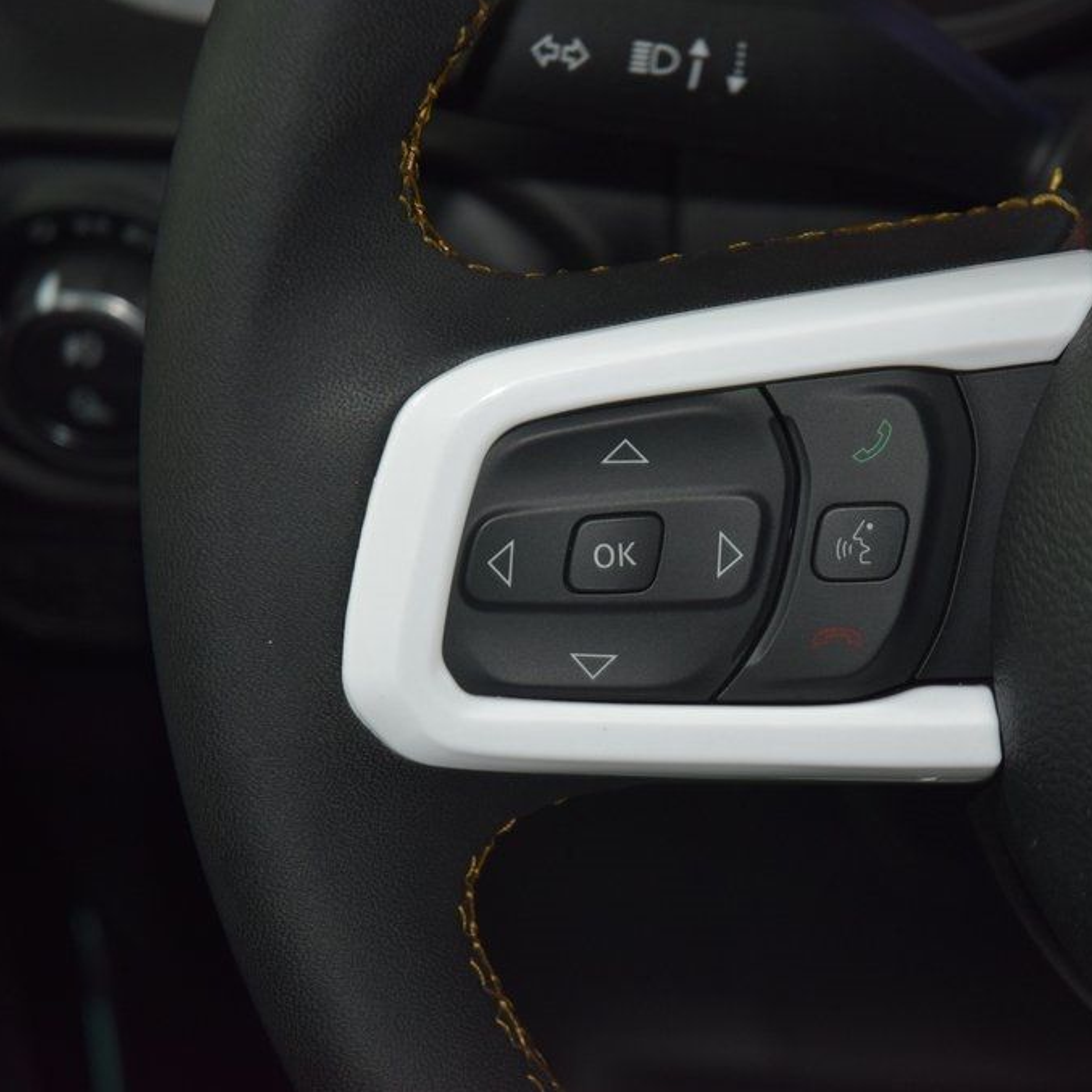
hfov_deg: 12.9
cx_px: 737
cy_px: 546
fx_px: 4818
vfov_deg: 12.9
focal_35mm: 135
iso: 900
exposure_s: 1/40
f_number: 4.5
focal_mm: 70
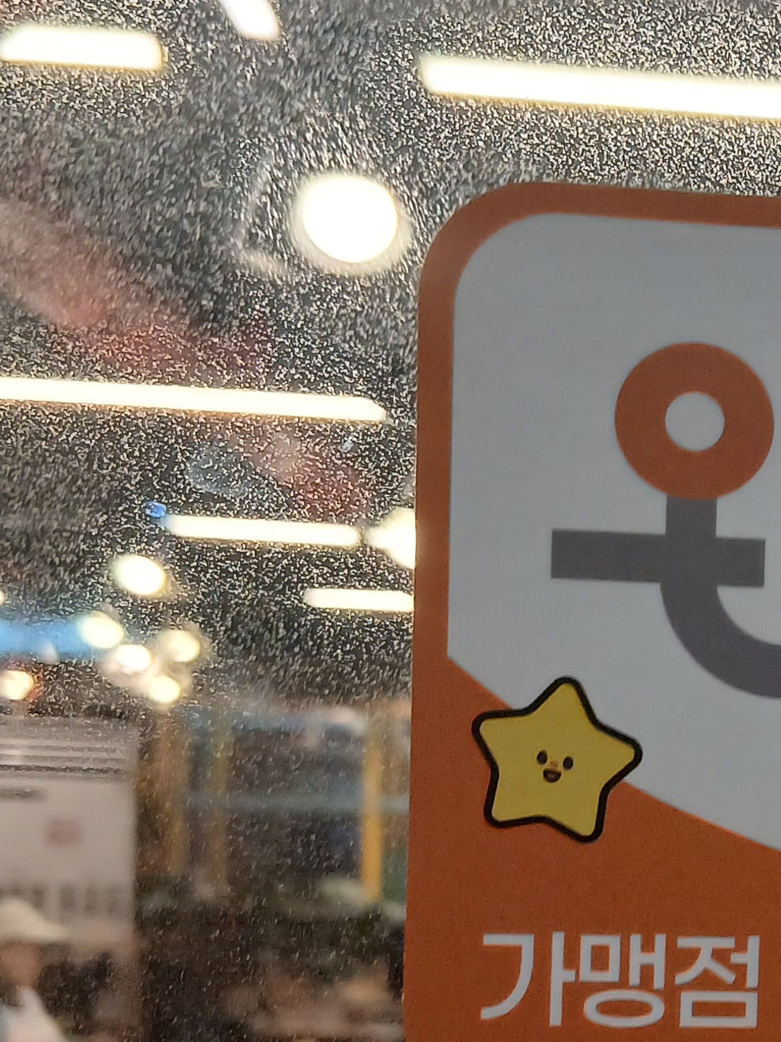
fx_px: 2437
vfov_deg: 23.8
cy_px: 838
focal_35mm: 81
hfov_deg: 16.9
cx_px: 1069
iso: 160
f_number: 1.8
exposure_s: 1/60
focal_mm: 3.98
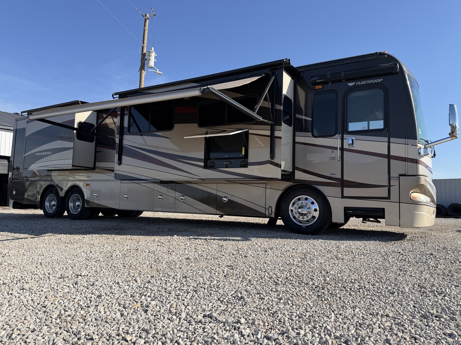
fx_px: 320
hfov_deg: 71.6
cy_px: 172
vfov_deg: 56.8
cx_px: 230
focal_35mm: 24
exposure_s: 1/3584
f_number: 1.78
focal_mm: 6.76
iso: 80
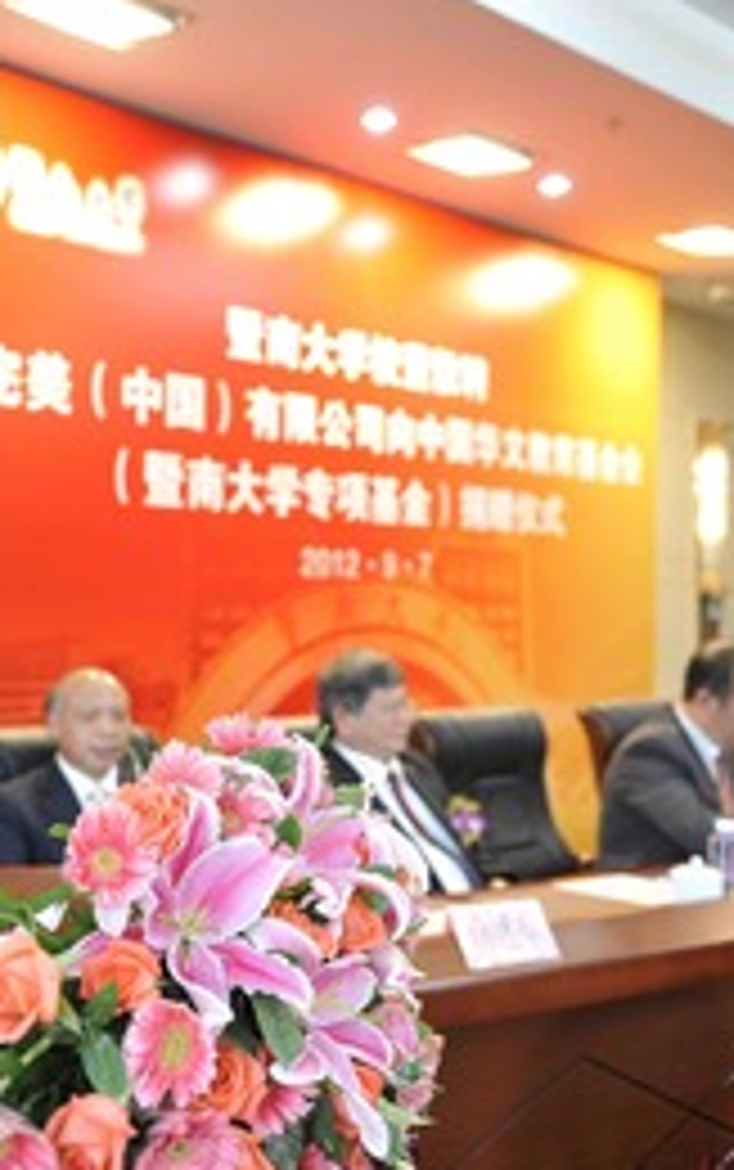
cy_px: 580
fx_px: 1501
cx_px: 216
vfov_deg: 42.6
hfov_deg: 27.2
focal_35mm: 47
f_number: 2.8
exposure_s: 1/20
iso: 400
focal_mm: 30
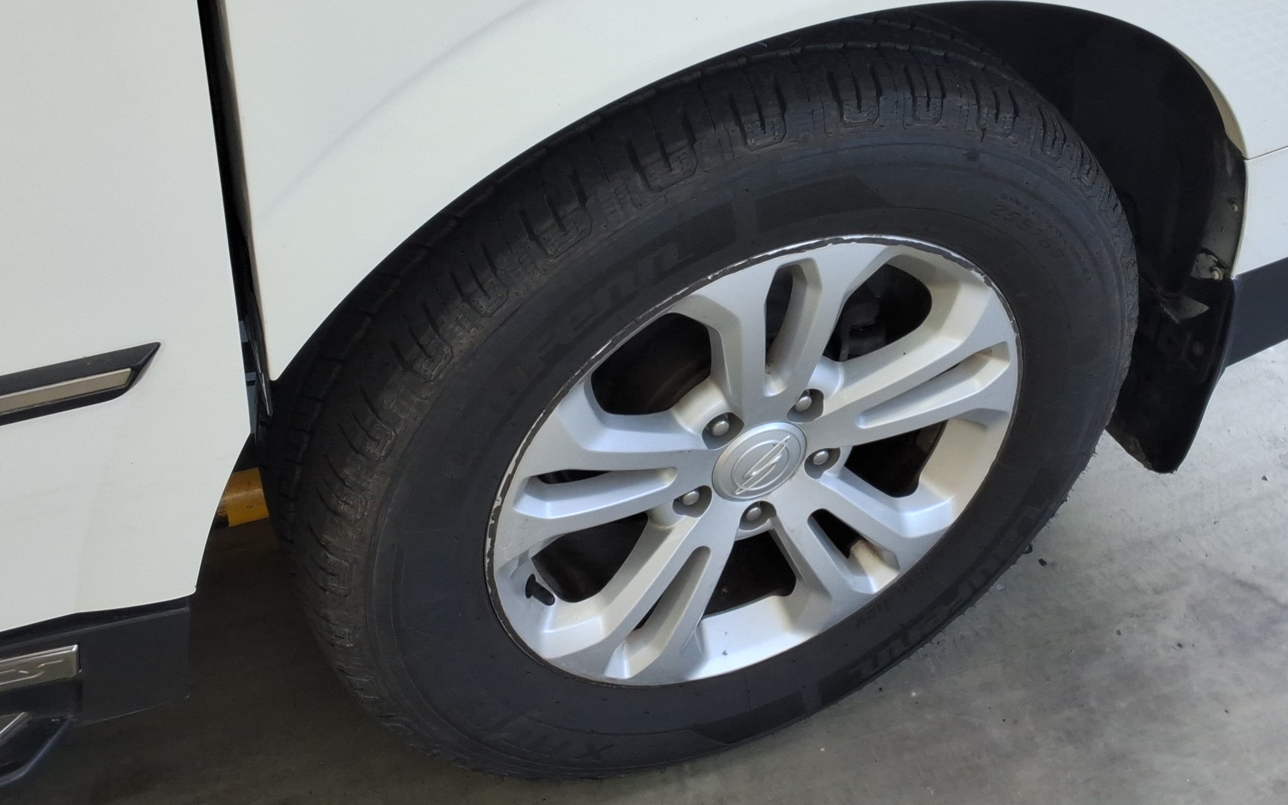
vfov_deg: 26.7
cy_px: 262
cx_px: 787
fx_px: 1685
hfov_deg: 41.6
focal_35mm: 48
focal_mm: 2.91
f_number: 1.9
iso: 32
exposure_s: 1/129
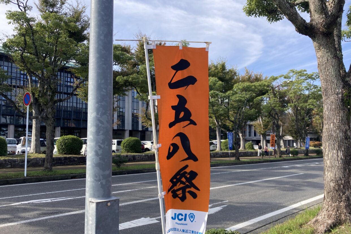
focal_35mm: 30
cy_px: 127
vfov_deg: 43.5
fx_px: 292
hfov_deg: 61.9
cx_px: 172
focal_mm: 3.99
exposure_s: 1/906
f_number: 1.8
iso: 20
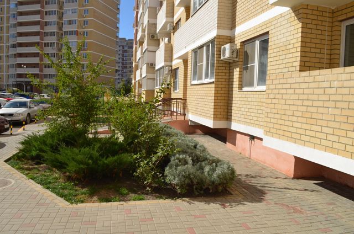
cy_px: 117
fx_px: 265
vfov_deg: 47.7
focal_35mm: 27
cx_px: 177
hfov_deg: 67.5
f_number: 10
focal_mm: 18
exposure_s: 1/200
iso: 100
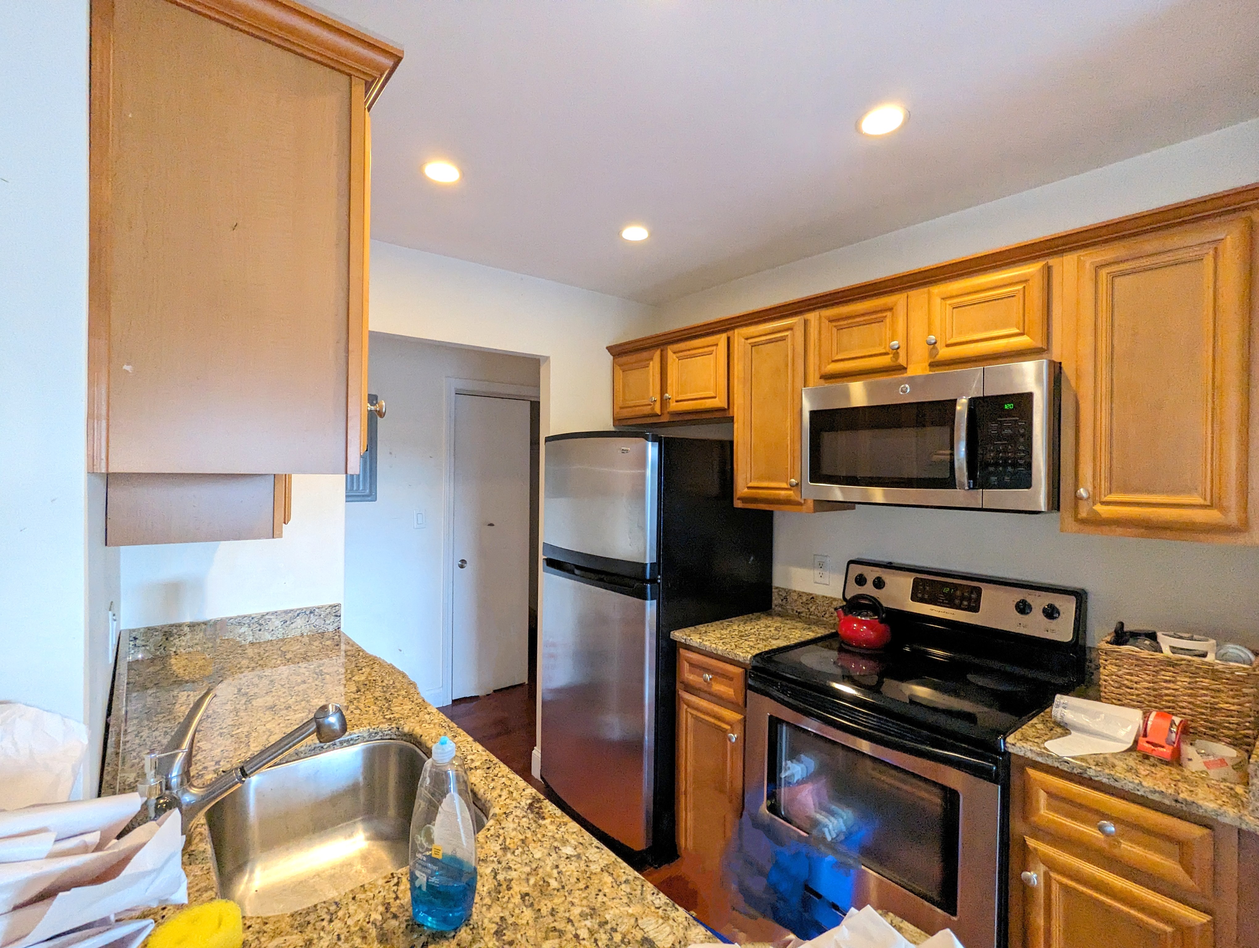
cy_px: 474
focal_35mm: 16
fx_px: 583
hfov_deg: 94.4
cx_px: 630
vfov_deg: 78.2
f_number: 2.2
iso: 254
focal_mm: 2.35
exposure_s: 1/40
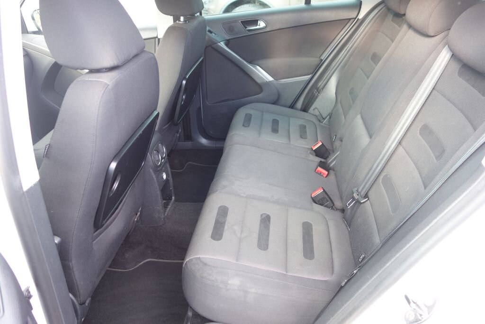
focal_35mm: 28
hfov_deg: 65.5
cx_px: 242
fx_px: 377
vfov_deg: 46.4
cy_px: 162
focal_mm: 10.4
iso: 125
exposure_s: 1/40
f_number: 1.8
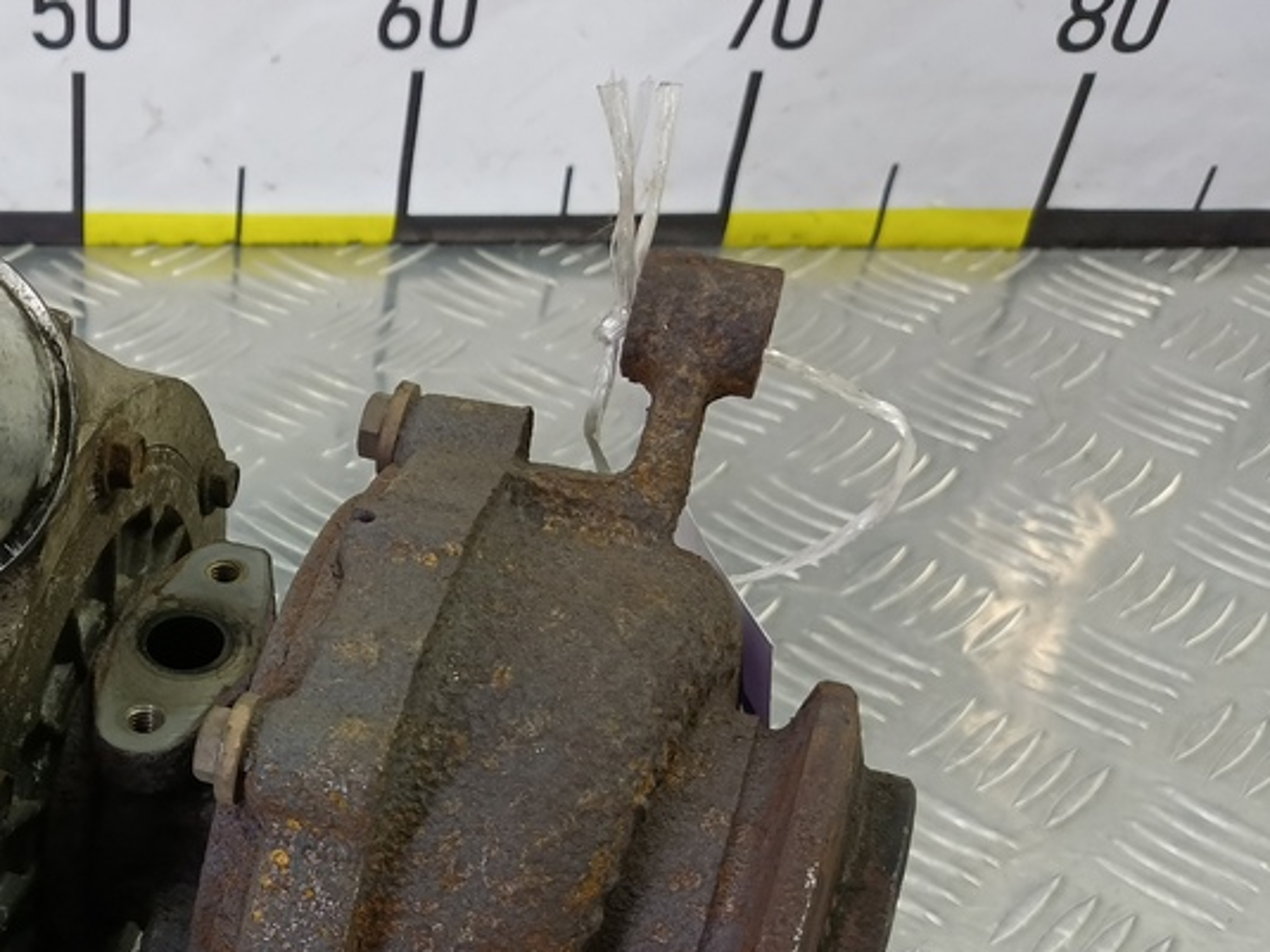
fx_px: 1614
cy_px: 821
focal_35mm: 44
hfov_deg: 39.5
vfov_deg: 31.6
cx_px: 97
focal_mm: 4.11
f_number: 1.6
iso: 165
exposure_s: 1/50
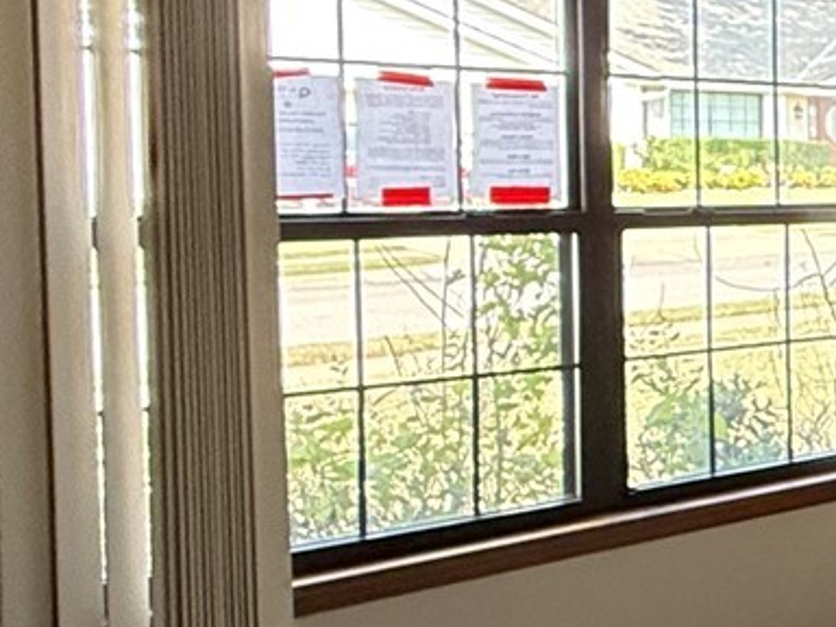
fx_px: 1691
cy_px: 237
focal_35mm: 70
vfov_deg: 21.0
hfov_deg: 18.5
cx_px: 1657
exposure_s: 1/99
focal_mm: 2.22
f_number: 2.2
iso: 160
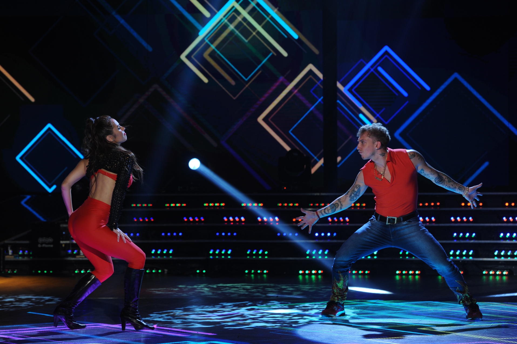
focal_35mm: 125
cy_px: 172
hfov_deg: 16.4
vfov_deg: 11.0
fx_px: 1794
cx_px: 258
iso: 800
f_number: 5
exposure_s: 1/250
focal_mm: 125
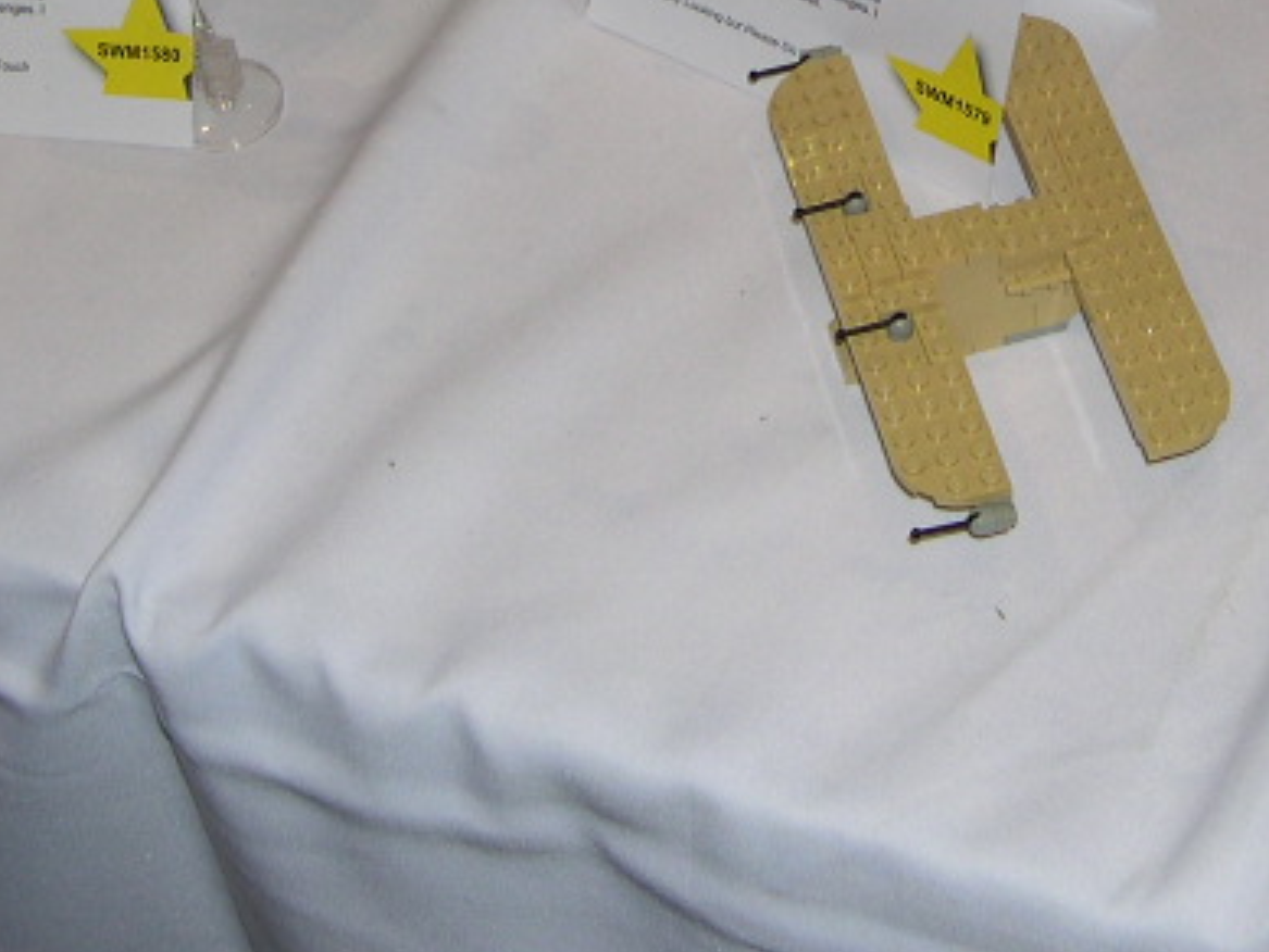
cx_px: 907
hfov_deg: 19.5
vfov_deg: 14.4
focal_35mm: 100
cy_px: -170
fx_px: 3667
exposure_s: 1/60
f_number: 2.8
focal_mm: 8
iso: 100
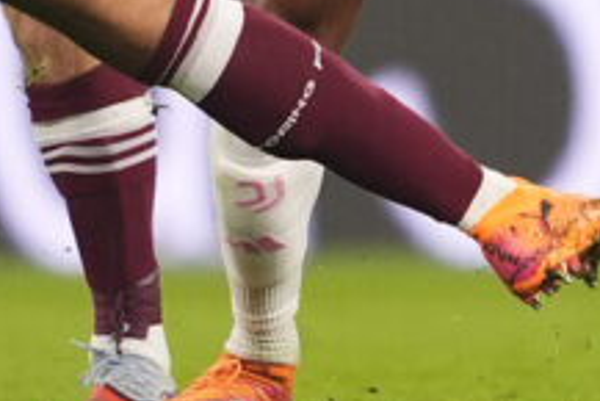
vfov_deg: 0.7
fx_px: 30686
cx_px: -47
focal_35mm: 1840
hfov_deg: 1.1
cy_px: -362
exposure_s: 1/1250
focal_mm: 400
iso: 1600
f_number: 2.8
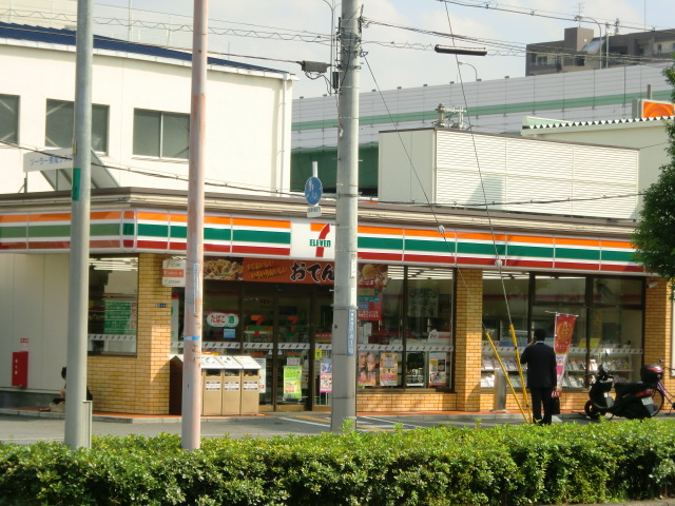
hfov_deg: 18.9
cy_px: 253
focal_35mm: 104
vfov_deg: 14.2
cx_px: 338
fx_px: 2028
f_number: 5.9
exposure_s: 1/200
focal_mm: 18.6
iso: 64
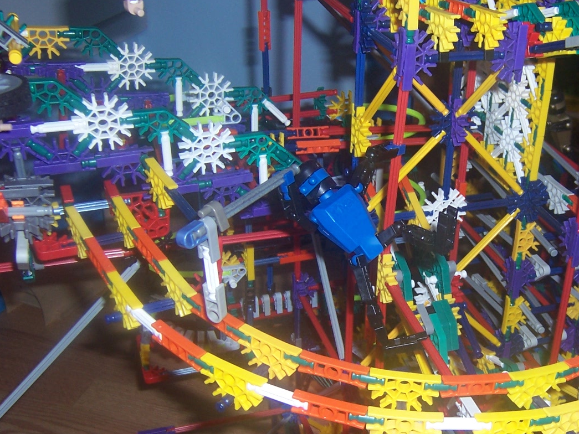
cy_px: 281
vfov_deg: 29.5
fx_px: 820
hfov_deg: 38.4
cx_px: 392
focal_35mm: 49
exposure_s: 1/60
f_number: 2.8
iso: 80
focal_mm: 5.5
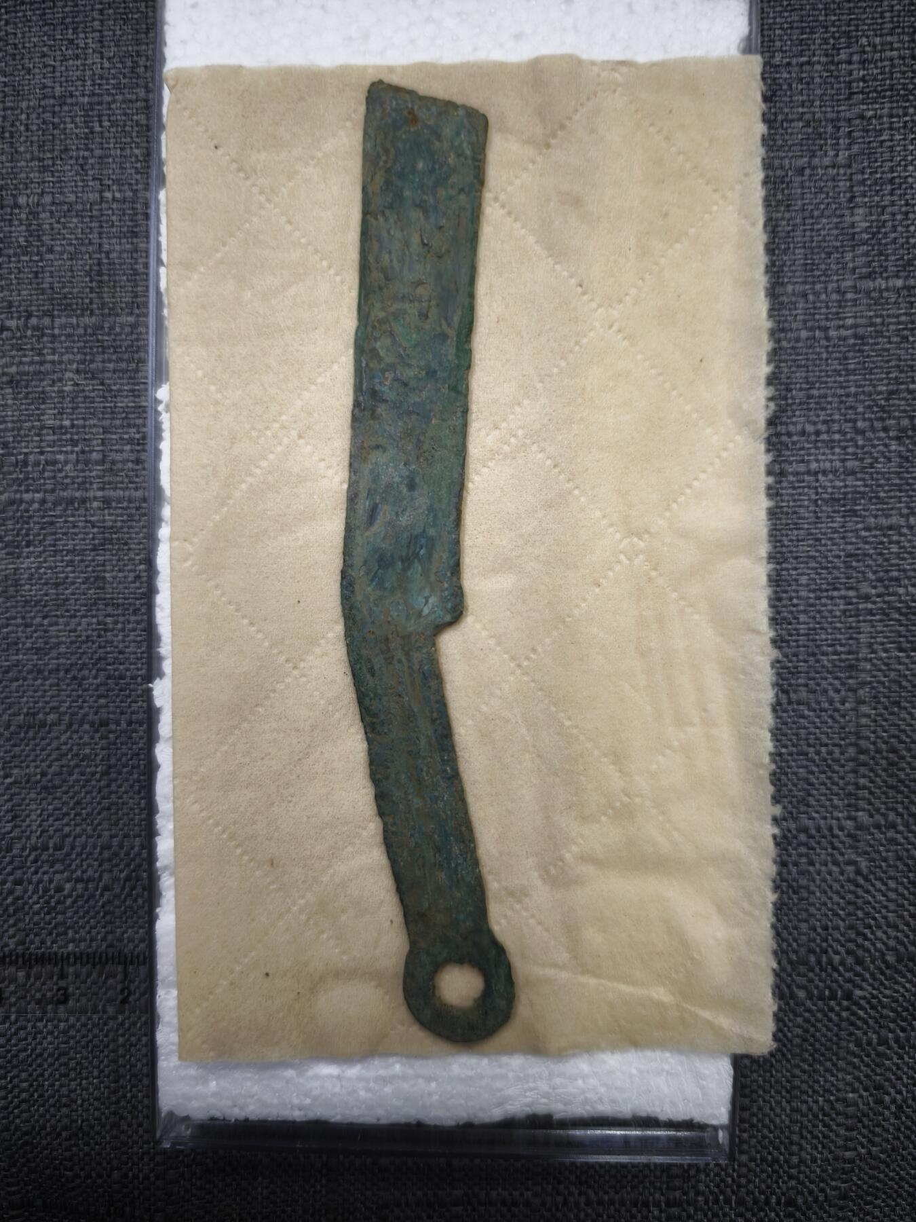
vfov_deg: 73.9
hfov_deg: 58.9
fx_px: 811
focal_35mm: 23
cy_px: 611
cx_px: 458
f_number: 1.57
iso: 198
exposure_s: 1/100
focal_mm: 5.6
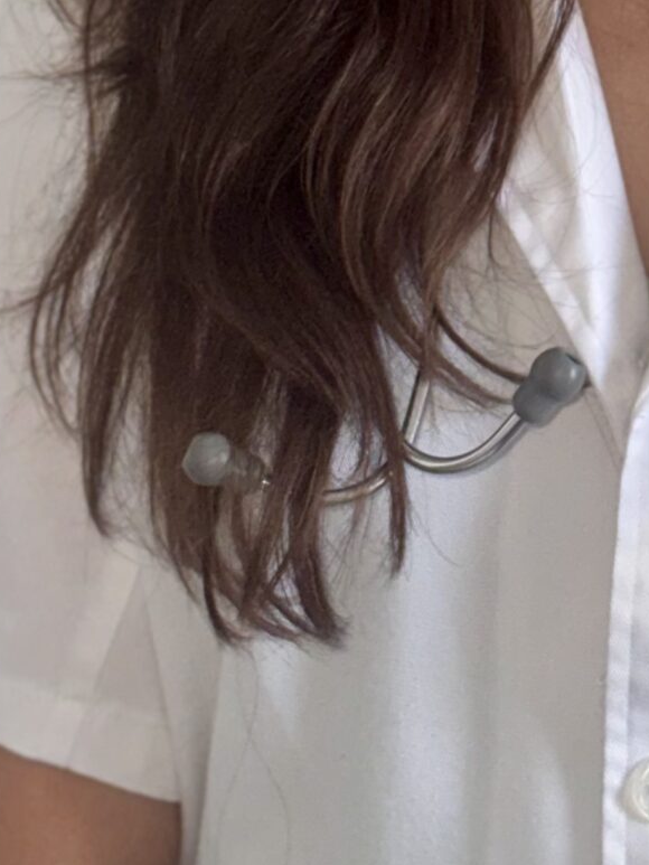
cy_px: -91
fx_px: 3974
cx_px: 699
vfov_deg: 12.2
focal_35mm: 159
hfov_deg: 9.3
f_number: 1.78
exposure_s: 1/39
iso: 100
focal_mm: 6.76
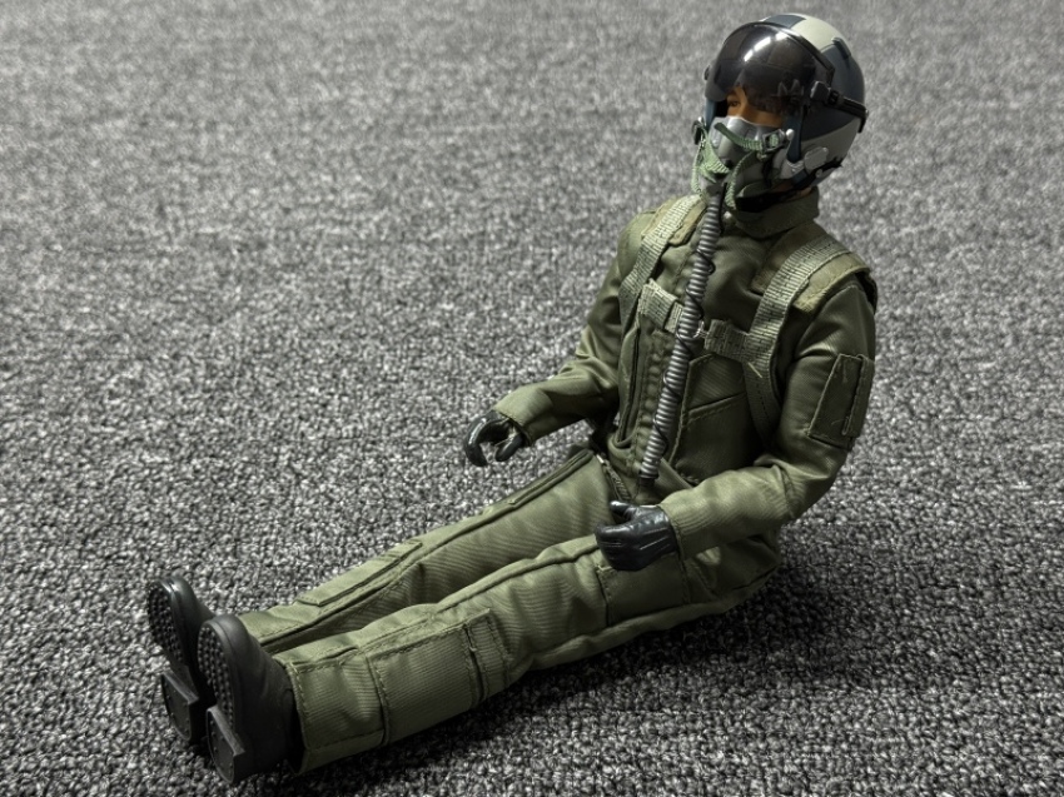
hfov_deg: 39.7
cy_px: 398
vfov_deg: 30.3
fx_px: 1475
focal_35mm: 48
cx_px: 532
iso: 125
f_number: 1.78
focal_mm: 6.76
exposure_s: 1/50
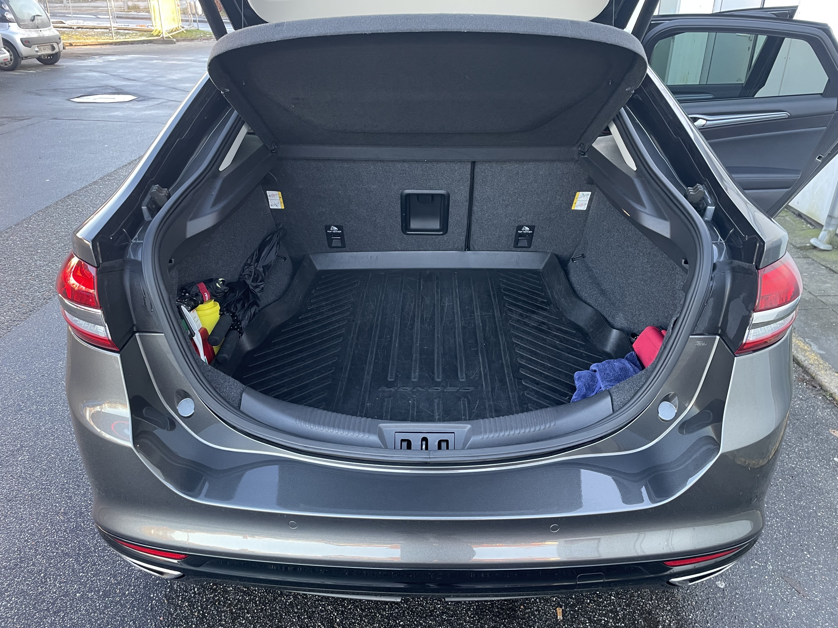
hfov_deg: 67.3
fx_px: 629
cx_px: 419
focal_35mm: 26
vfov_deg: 53.1
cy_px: 314
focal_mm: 4.2
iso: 125
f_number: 1.6
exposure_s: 1/74
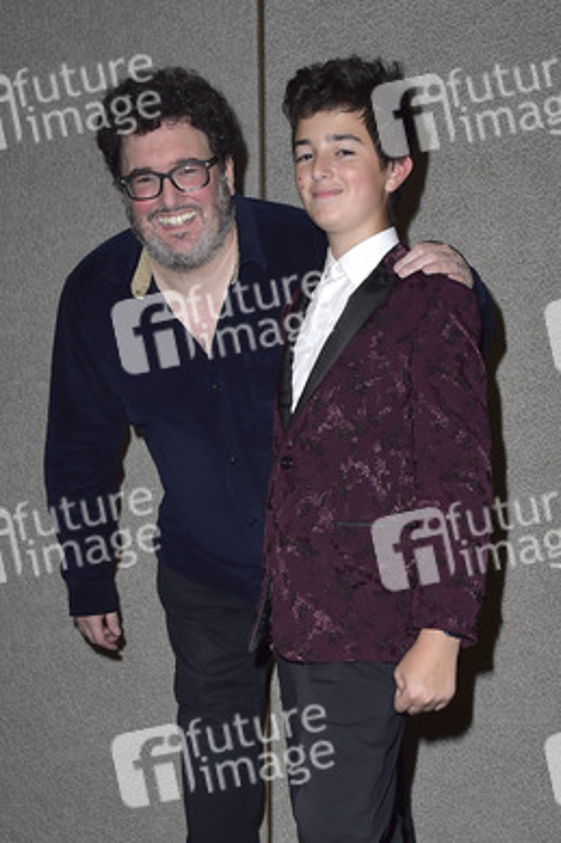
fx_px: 842
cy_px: 431
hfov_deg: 36.8
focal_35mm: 36
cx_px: 287
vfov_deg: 53.1
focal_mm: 35
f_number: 6.3
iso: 500
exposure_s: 1/250
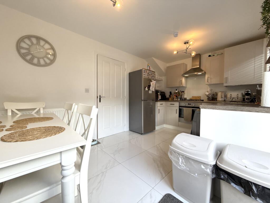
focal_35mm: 14
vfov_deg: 85.7
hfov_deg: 102.1
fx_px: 109
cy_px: 102
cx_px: 135
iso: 125
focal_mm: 2.22
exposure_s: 1/99
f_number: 2.2
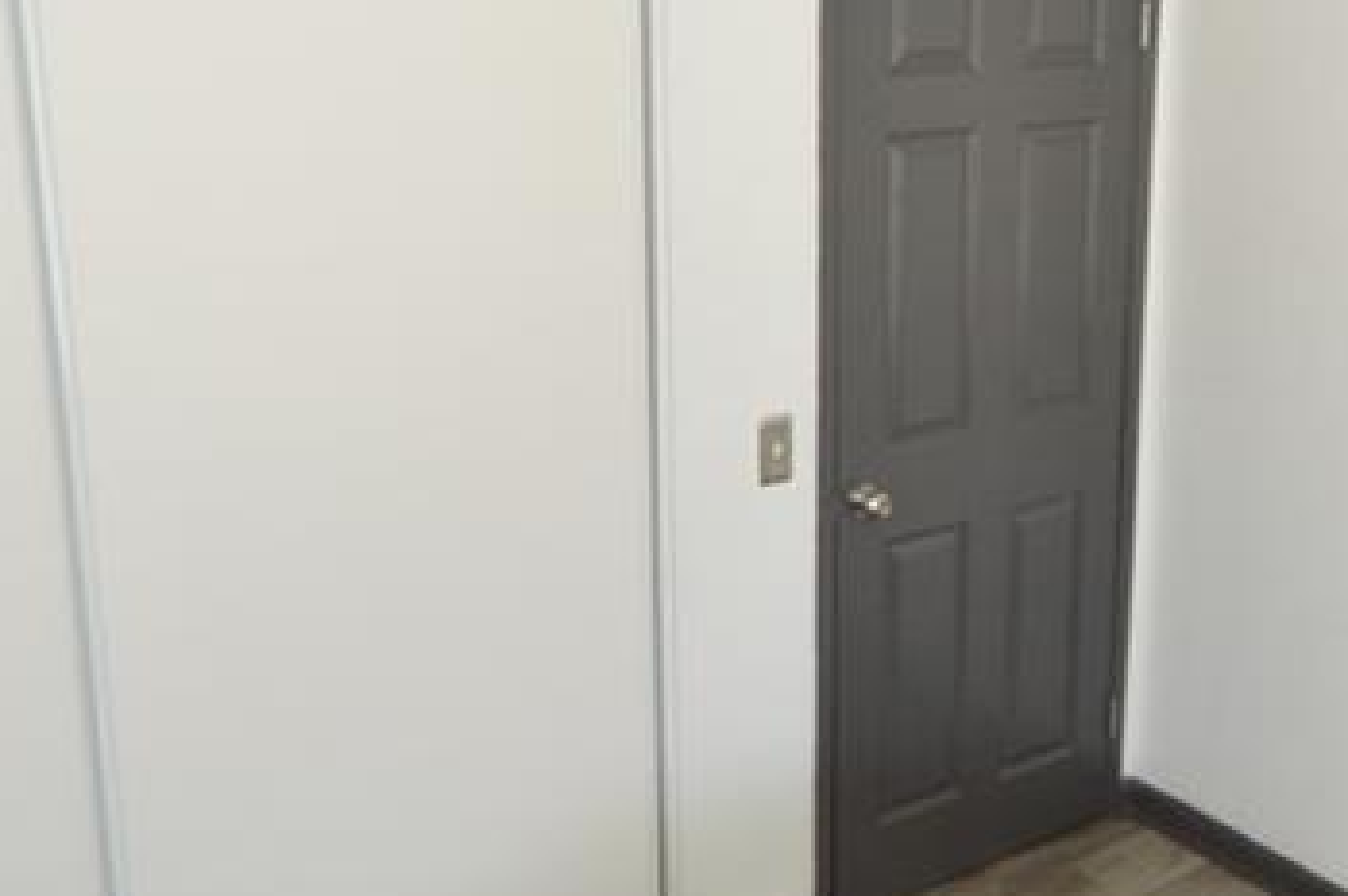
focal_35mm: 44
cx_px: 1016
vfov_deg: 30.4
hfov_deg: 43.1
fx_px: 1646
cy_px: 413
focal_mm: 10
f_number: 4
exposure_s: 1/125
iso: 400
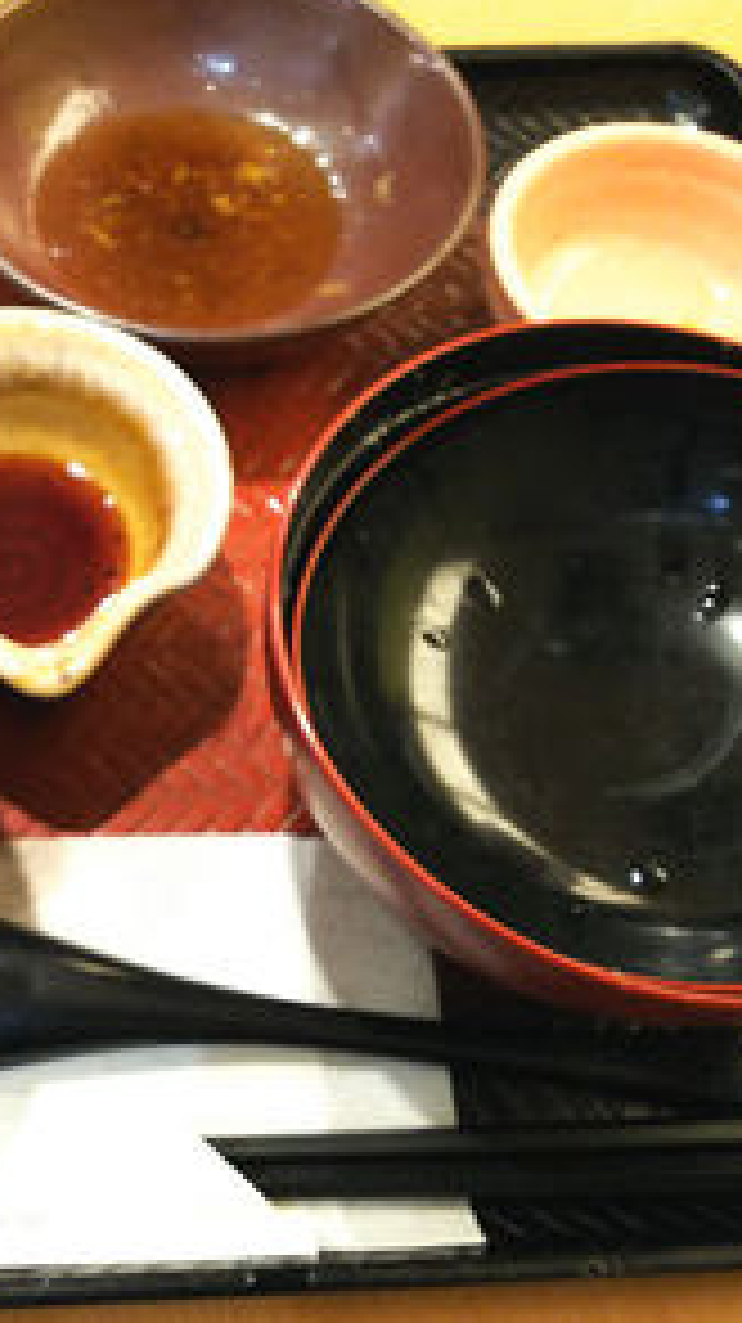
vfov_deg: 50.5
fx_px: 1402
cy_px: 657
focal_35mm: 40
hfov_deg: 28.0
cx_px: 13
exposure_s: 1/40
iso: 100
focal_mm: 4.2
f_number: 1.9
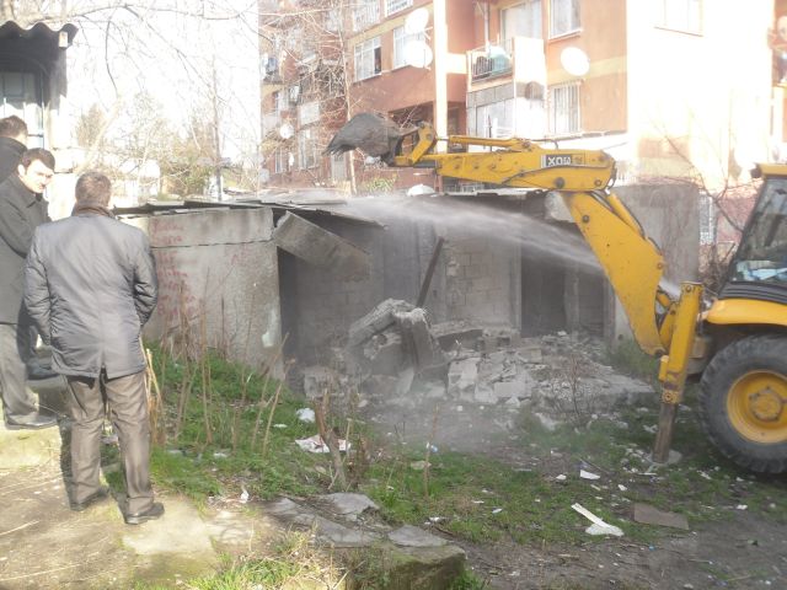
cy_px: 295
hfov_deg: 54.0
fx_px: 773
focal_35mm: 34
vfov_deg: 41.8
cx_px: 394
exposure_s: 1/173
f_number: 2.8
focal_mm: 6
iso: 80
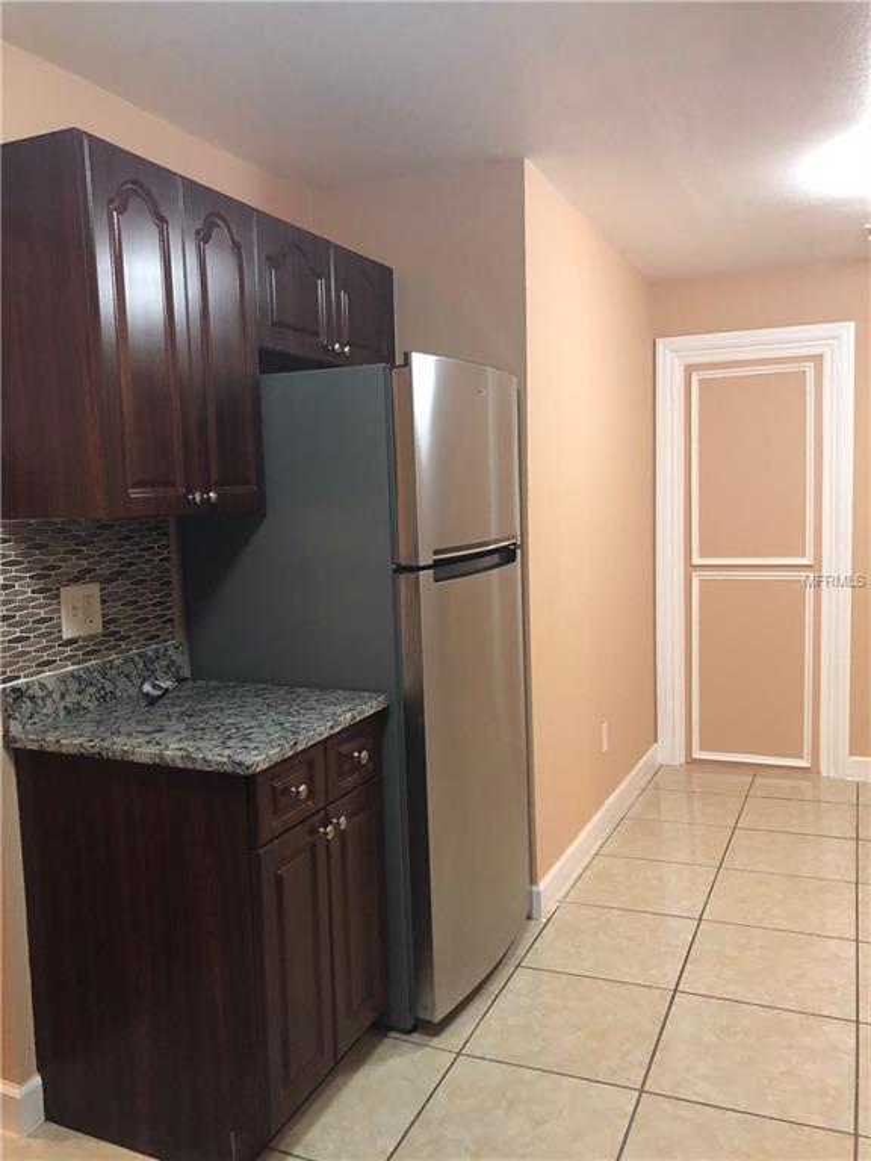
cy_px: 580
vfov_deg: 63.4
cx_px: 436
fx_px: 939
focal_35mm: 28
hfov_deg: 49.7
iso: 80
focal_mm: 3.99
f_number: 1.8
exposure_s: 1/15
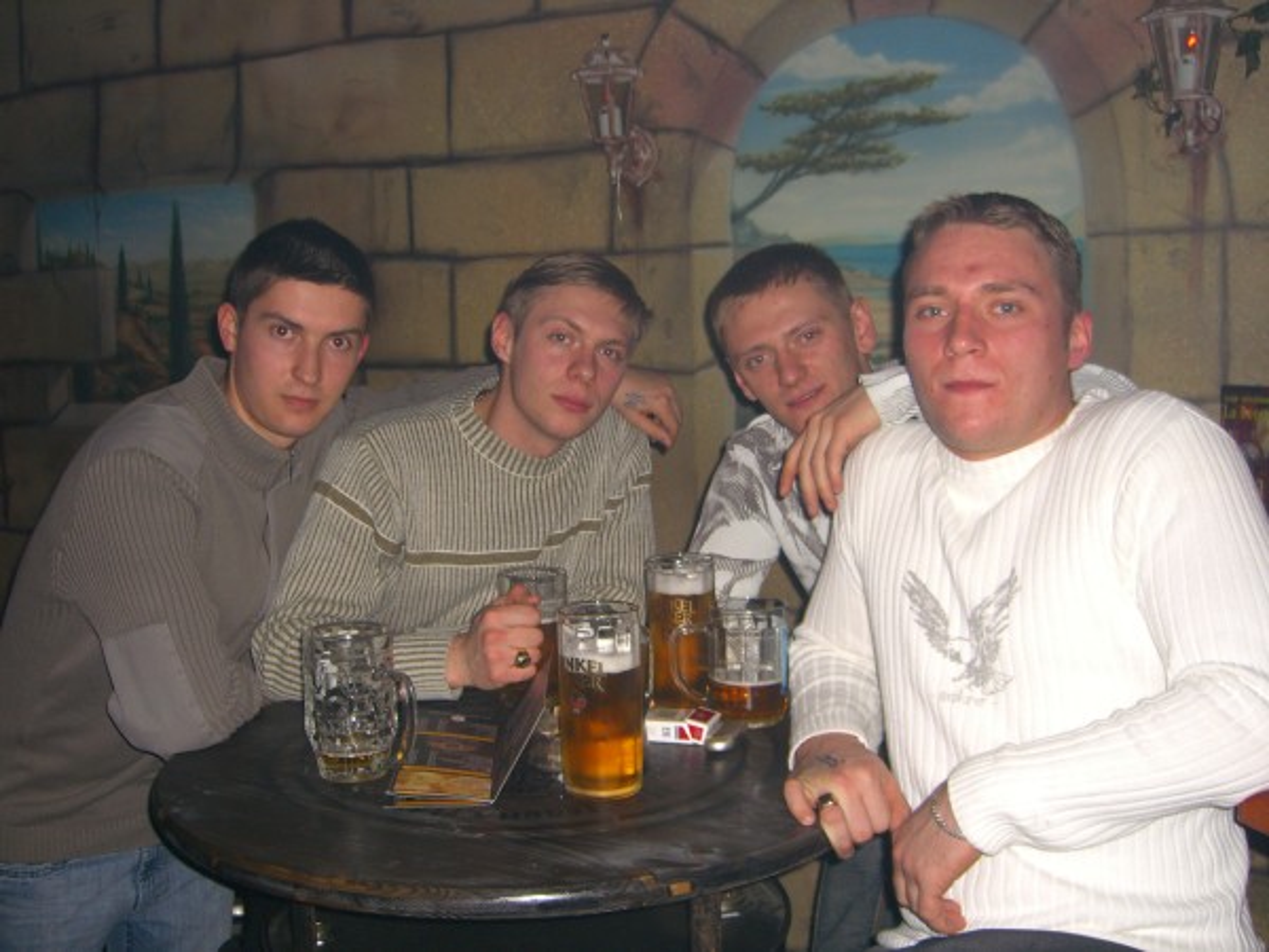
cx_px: 634
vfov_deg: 37.7
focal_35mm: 38
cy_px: 476
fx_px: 1393
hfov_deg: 49.0
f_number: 2.8
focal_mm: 7.9
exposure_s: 1/60
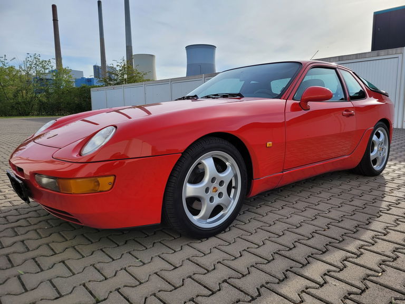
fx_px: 304
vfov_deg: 53.1
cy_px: 152
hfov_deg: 67.3
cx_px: 202
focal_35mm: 26
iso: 40
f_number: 1.8
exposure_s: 1/2271
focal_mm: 5.4
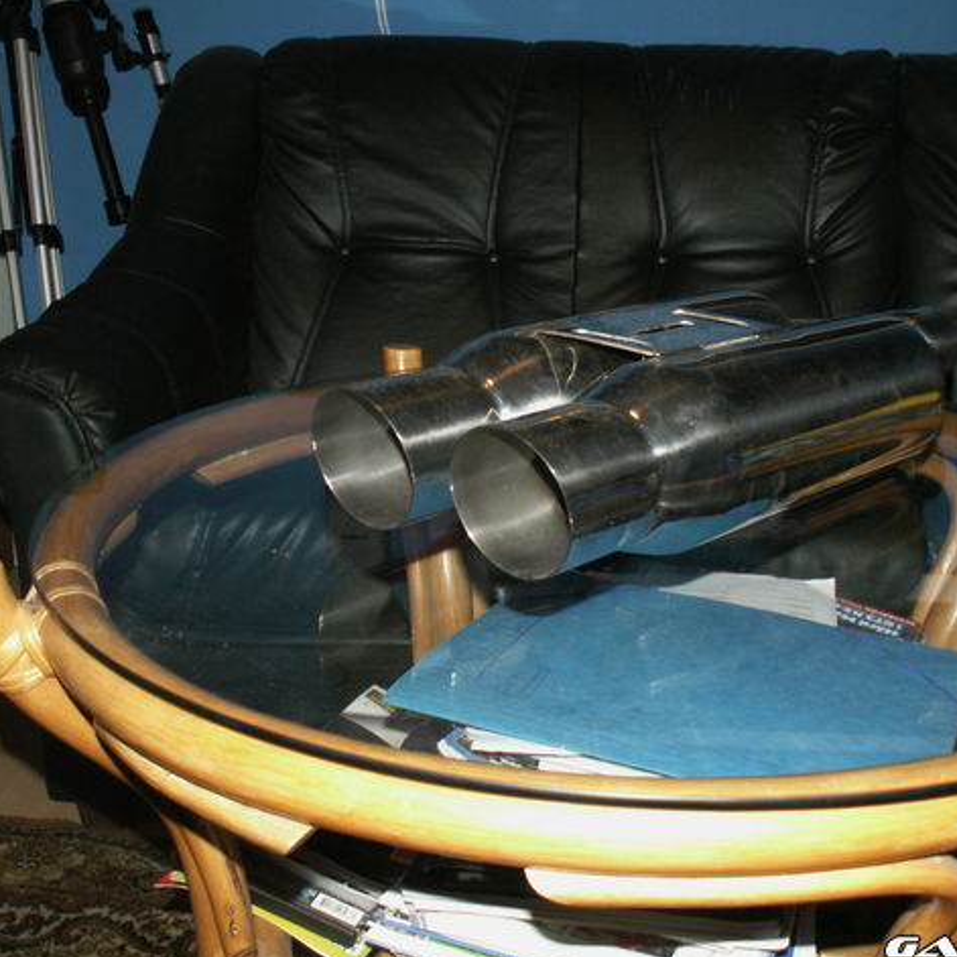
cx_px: 583
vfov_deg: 40.0
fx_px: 1314
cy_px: 480
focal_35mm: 42
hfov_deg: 39.8
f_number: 2.8
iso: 160
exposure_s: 1/40
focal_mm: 5.86
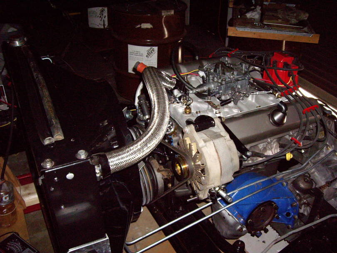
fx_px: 370
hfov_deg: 49.0
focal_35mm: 38
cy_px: 126
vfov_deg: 37.7
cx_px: 168
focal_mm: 6.2
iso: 400
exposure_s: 1/40
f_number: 2.7
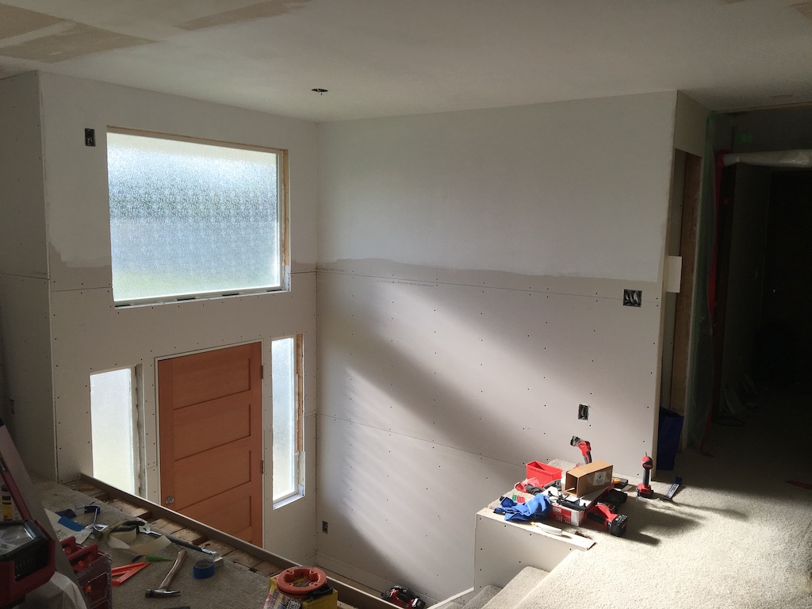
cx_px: 406
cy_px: 304
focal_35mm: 29
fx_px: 680
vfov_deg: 48.2
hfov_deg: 61.7
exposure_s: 1/330
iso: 25
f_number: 2.2
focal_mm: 4.15
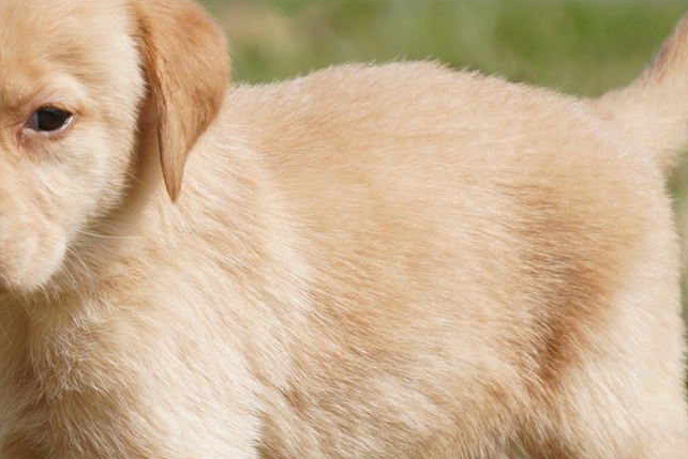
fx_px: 14438
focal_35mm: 755
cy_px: 348
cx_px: 128
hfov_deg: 2.7
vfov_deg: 1.8
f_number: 6.3
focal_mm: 200
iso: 100
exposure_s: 1/320
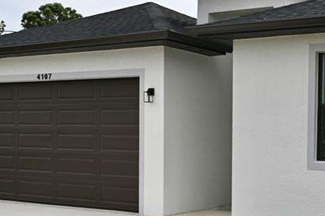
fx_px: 577
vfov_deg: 21.0
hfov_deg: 30.1
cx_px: 290
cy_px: 161
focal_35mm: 64
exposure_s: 1/320
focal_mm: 27
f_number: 7.1
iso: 100
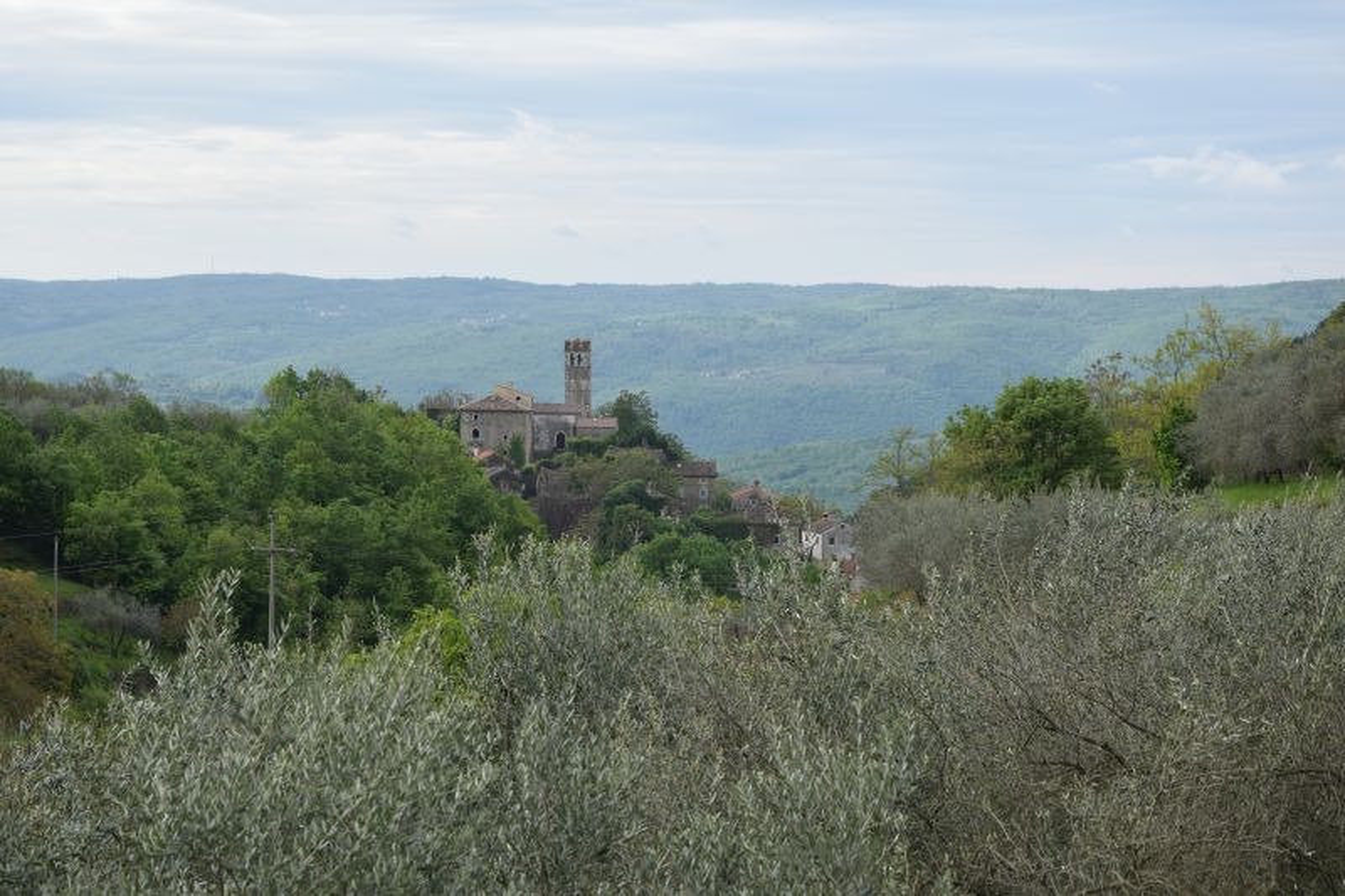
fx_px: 3698
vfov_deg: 13.8
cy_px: 448
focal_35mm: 99
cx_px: 672
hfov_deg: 20.6
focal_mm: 66
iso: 200
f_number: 8
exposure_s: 1/320
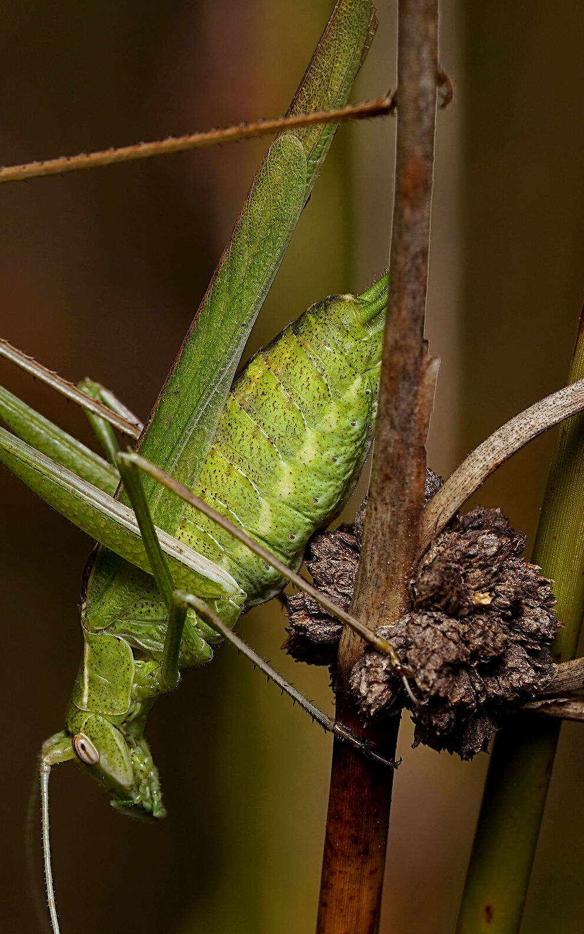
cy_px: 466
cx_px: 170
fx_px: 5271
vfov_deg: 10.1
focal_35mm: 207
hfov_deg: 6.3
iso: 100
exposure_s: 1/200
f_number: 11
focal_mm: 90
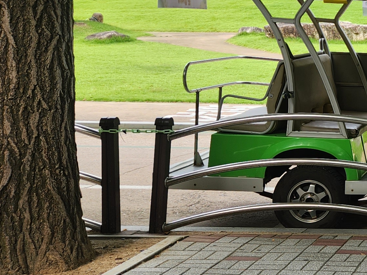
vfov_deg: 18.0
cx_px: 587
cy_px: 111
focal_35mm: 82
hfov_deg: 19.8
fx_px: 869
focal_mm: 5.4
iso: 20
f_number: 1.8
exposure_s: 1/292
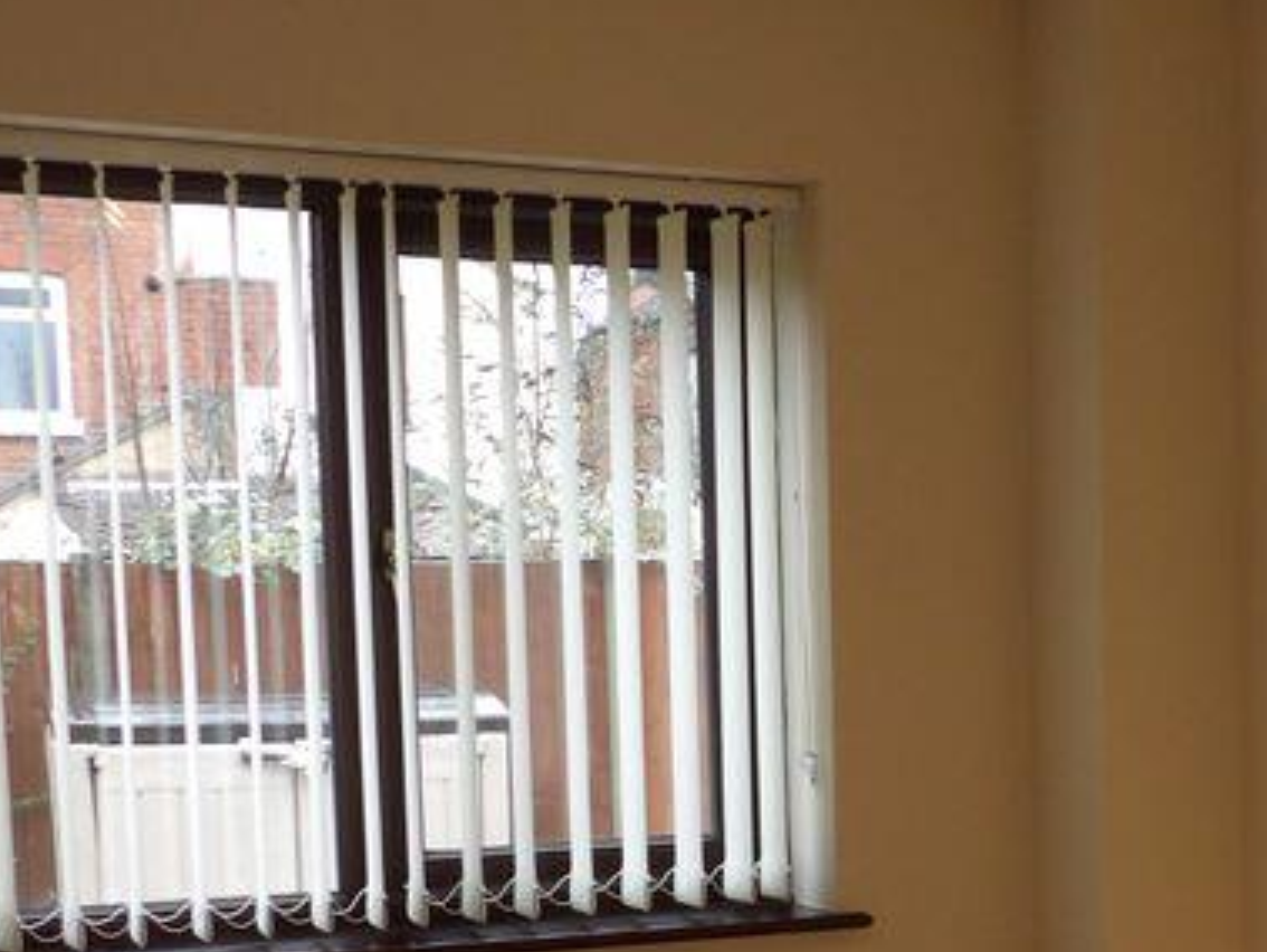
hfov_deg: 28.9
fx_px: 2381
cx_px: 1086
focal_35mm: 65
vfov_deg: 22.0
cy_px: 885
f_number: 3.2
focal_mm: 4.3
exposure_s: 1/22
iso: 200
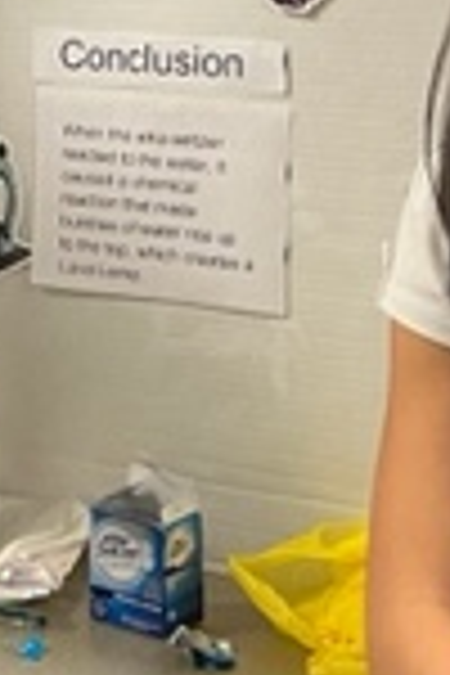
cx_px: -288
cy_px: 68
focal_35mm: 115
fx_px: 2156
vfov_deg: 17.5
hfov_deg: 11.3
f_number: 1.6
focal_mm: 5.1
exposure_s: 1/60
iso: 125
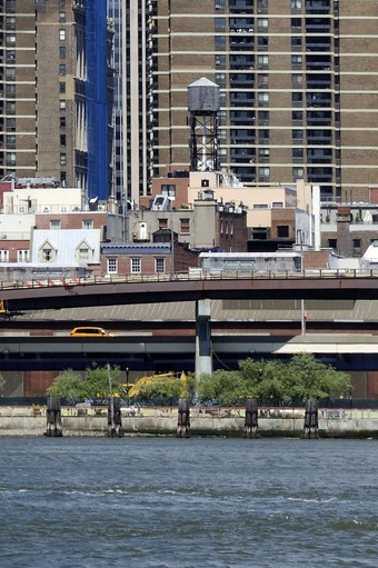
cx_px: -143
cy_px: -273
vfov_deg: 5.0
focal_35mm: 407
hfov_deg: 3.4
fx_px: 6418
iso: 200
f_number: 13
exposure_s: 1/200
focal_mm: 130
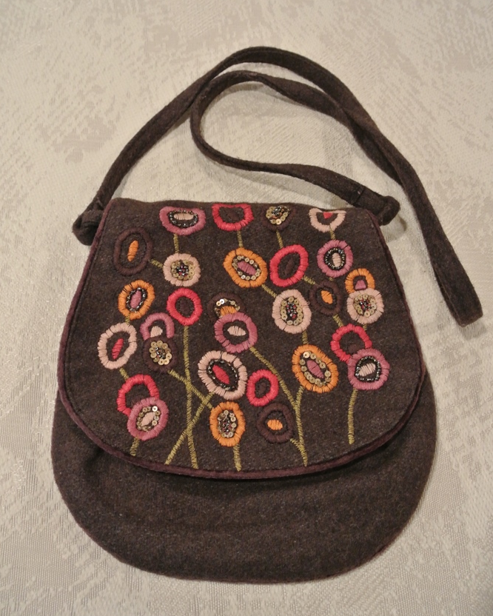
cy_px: 272
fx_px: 638
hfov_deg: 42.2
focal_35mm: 35
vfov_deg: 51.4
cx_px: 247
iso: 900
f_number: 3.8
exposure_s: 1/30
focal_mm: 11.8
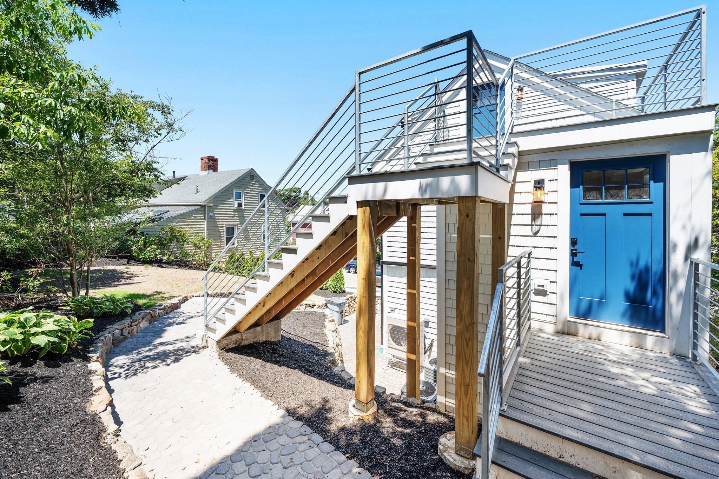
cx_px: 360
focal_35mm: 14
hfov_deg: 104.3
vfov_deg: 81.2
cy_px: 240
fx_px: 280
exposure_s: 1/125
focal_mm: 14
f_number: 7.1
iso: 125
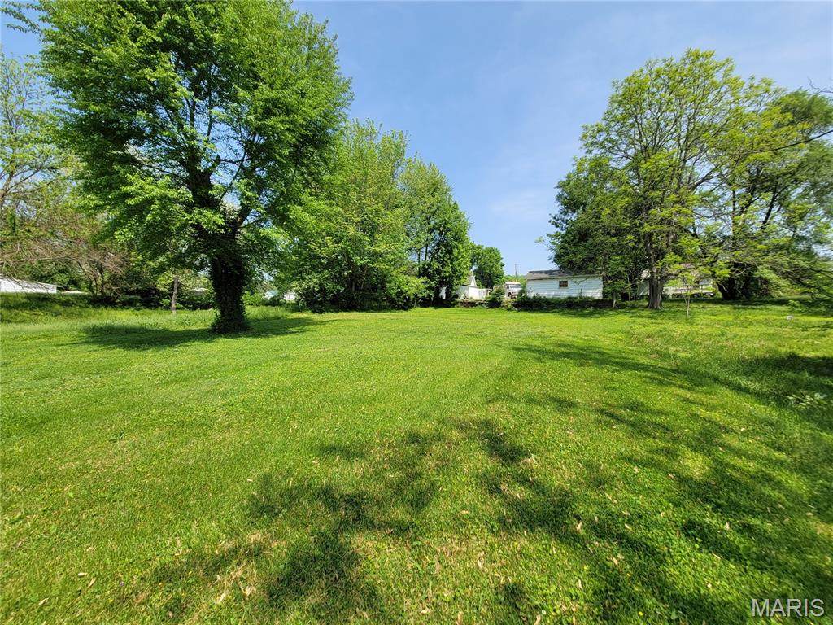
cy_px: 312
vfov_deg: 89.9
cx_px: 416
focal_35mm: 13
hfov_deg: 106.2
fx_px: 313
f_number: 2.2
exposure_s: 1/1215
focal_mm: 2.2
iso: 50
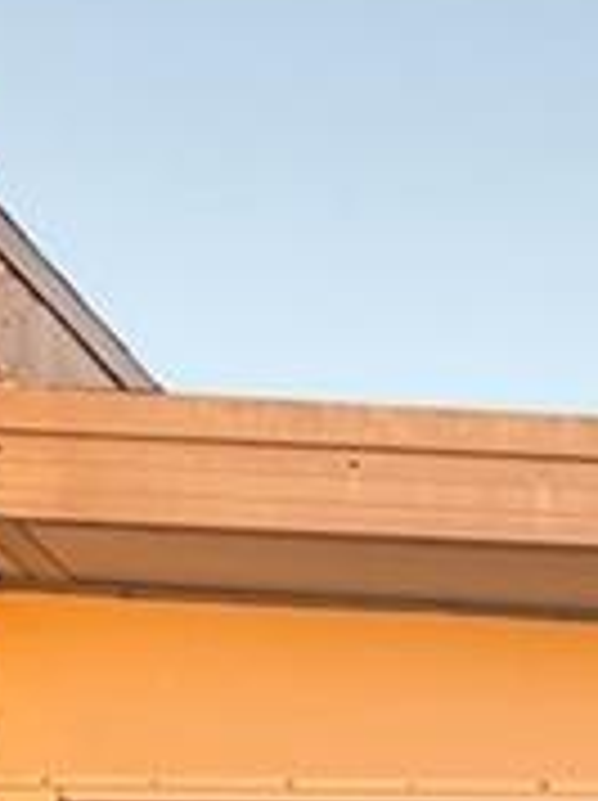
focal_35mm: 196
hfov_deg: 7.3
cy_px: 2200
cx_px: 1236
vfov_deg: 8.7
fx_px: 4525
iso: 16
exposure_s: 1/152
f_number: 1.8
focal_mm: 3
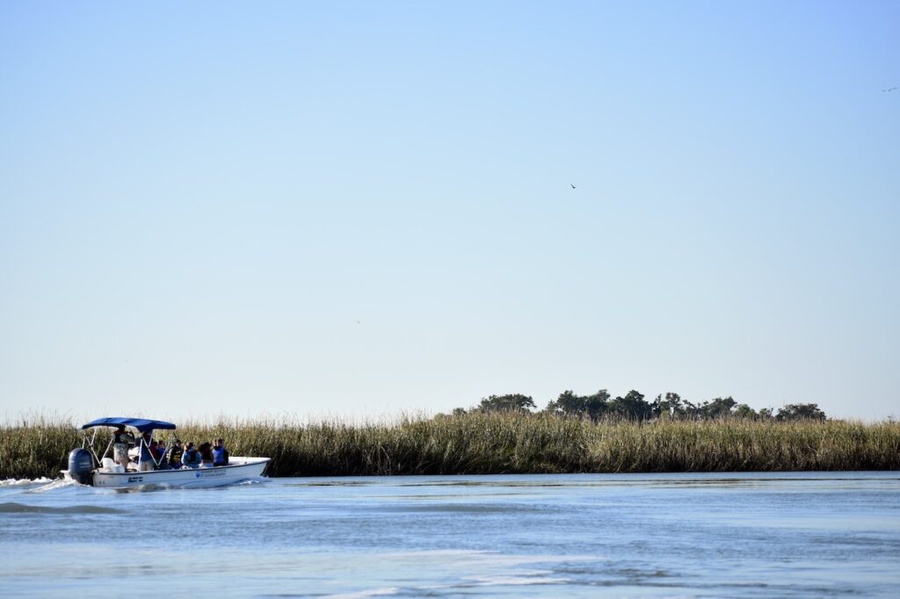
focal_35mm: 147
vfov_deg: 9.3
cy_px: 300
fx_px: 3674
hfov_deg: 14.0
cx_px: 450
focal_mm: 98
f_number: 4.8
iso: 125
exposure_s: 1/640
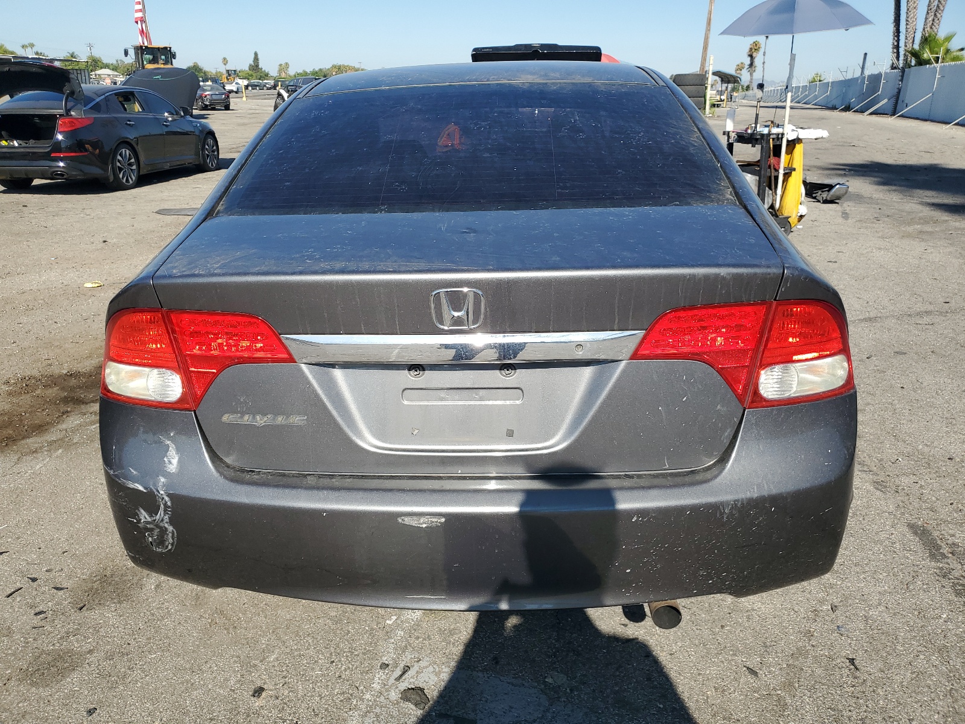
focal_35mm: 26
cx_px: 482
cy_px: 362
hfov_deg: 67.3
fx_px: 725
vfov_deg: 53.1
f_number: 1.5
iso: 50
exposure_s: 1/2500
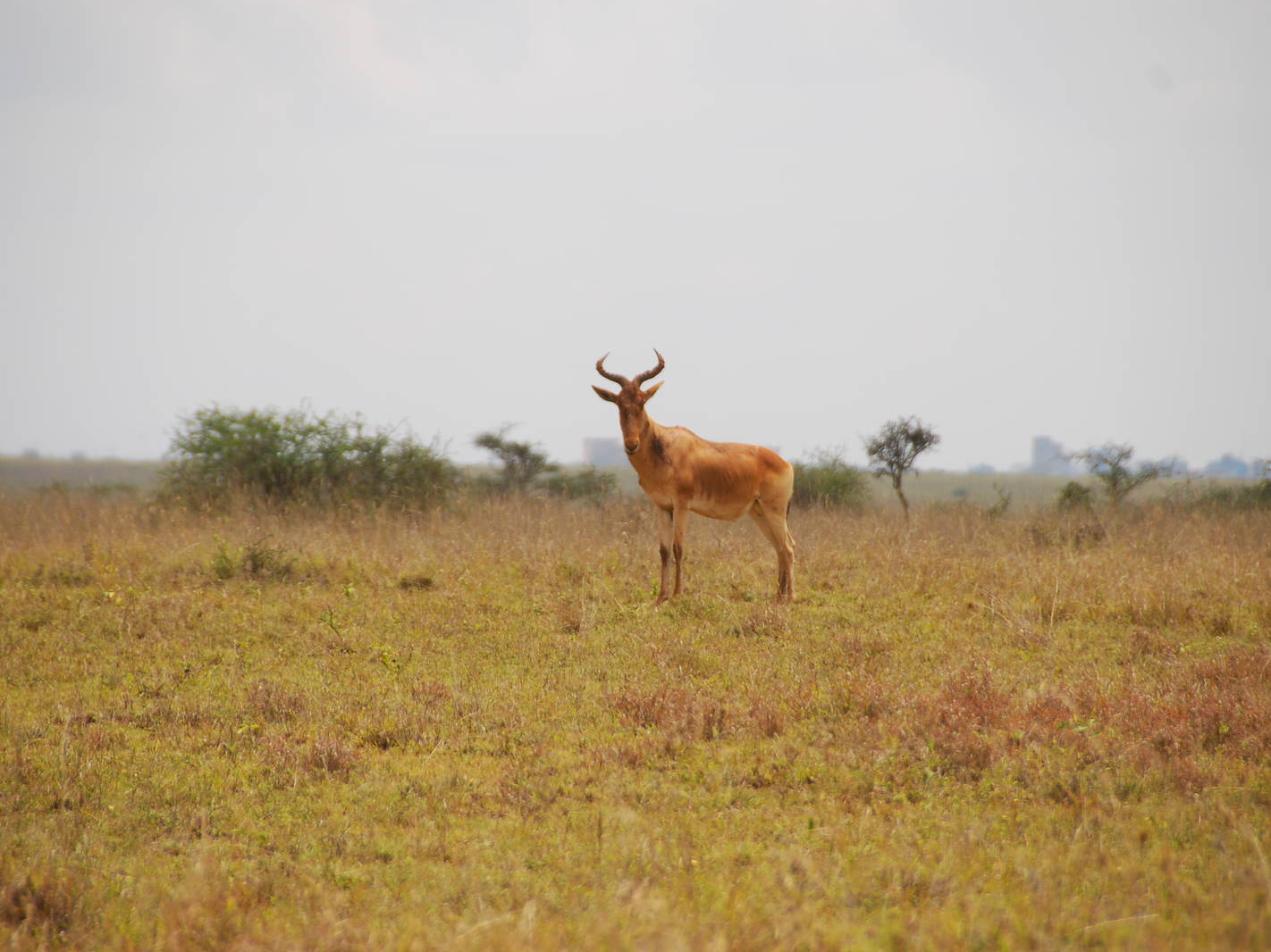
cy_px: 476
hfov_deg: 6.1
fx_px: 11931
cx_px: 665
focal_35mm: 325
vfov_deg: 4.6
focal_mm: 200
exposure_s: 1/800
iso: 200
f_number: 5.6
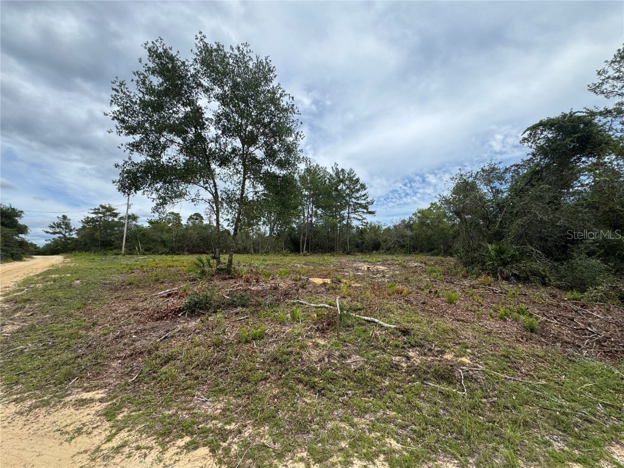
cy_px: 234
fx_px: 252
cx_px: 312
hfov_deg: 102.1
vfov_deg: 85.7
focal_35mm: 14
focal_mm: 2.22
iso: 50
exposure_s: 1/1395
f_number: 2.2
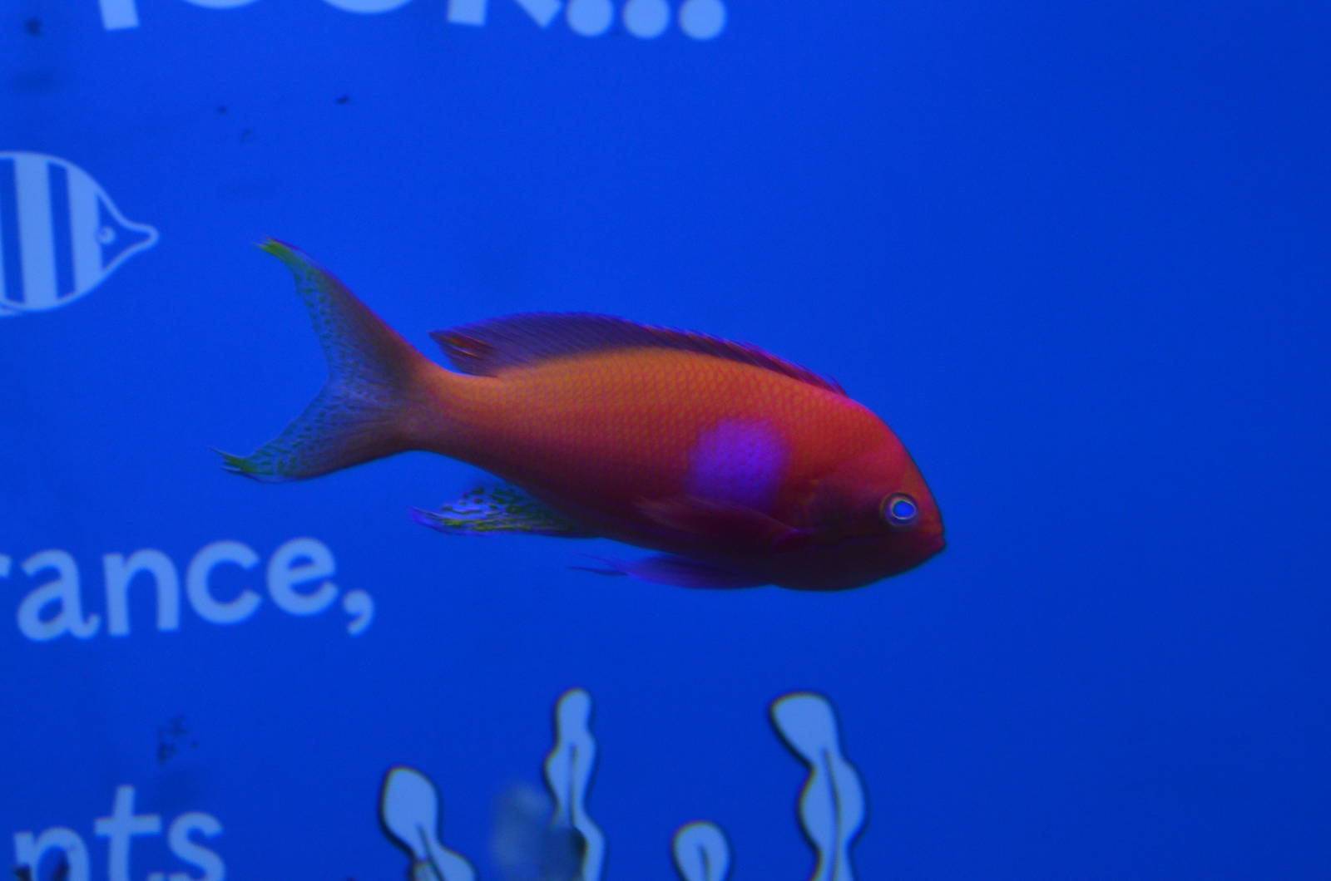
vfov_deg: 13.0
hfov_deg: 19.5
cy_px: 440
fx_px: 3874
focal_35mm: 105
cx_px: 666
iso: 1400
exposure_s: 1/125
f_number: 5.3
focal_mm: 70
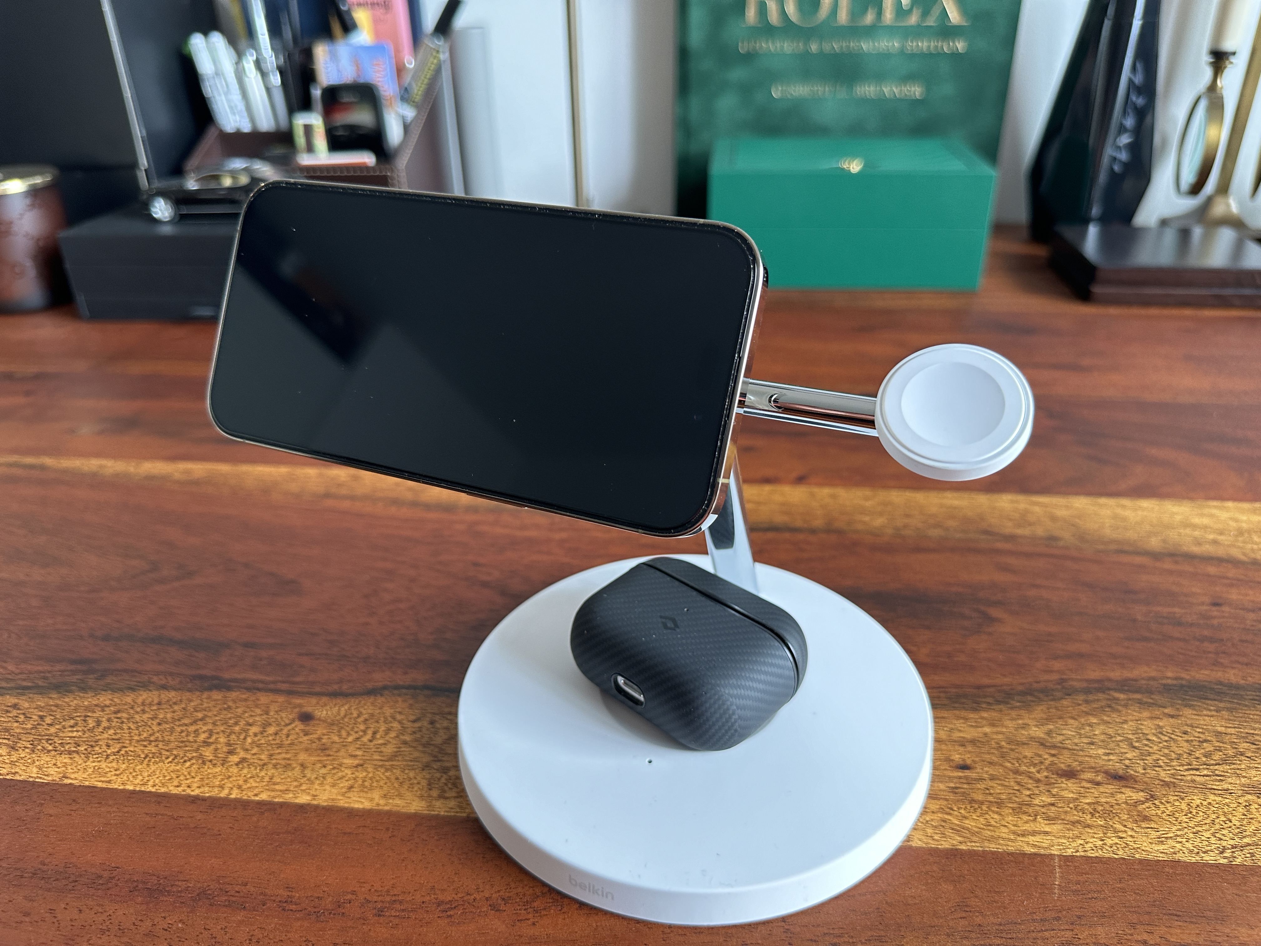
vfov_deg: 56.8
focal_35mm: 24
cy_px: 473
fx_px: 874
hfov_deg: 71.6
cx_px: 630
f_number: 1.78
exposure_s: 1/116
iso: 250
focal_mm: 6.86
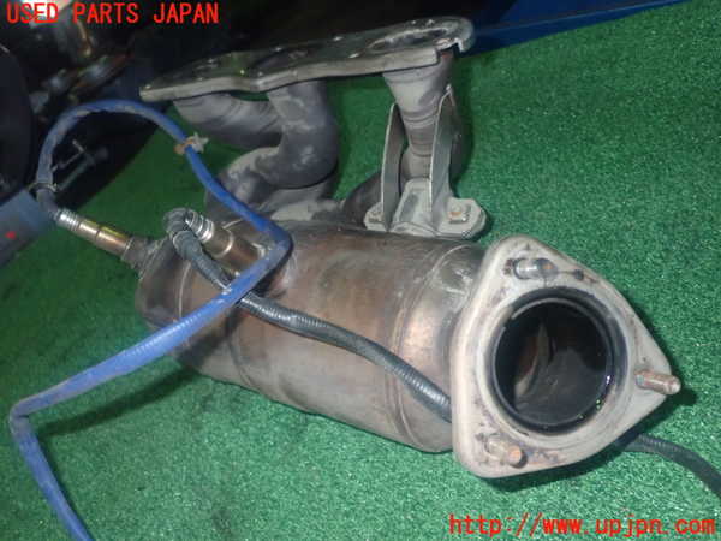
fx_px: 667
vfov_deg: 44.2
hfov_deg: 56.8
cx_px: 360
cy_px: 270
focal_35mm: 32
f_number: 7.1
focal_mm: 5.79
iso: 800
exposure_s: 1/30
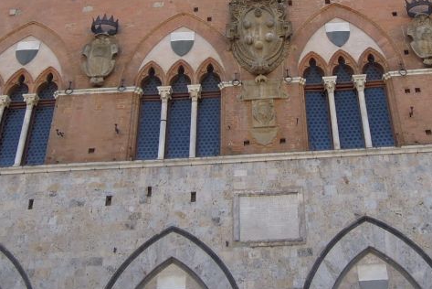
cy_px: 7
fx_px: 648
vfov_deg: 24.1
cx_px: 248
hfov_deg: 36.8
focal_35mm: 54
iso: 160
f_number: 2.8
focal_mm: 4.3
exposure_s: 1/640
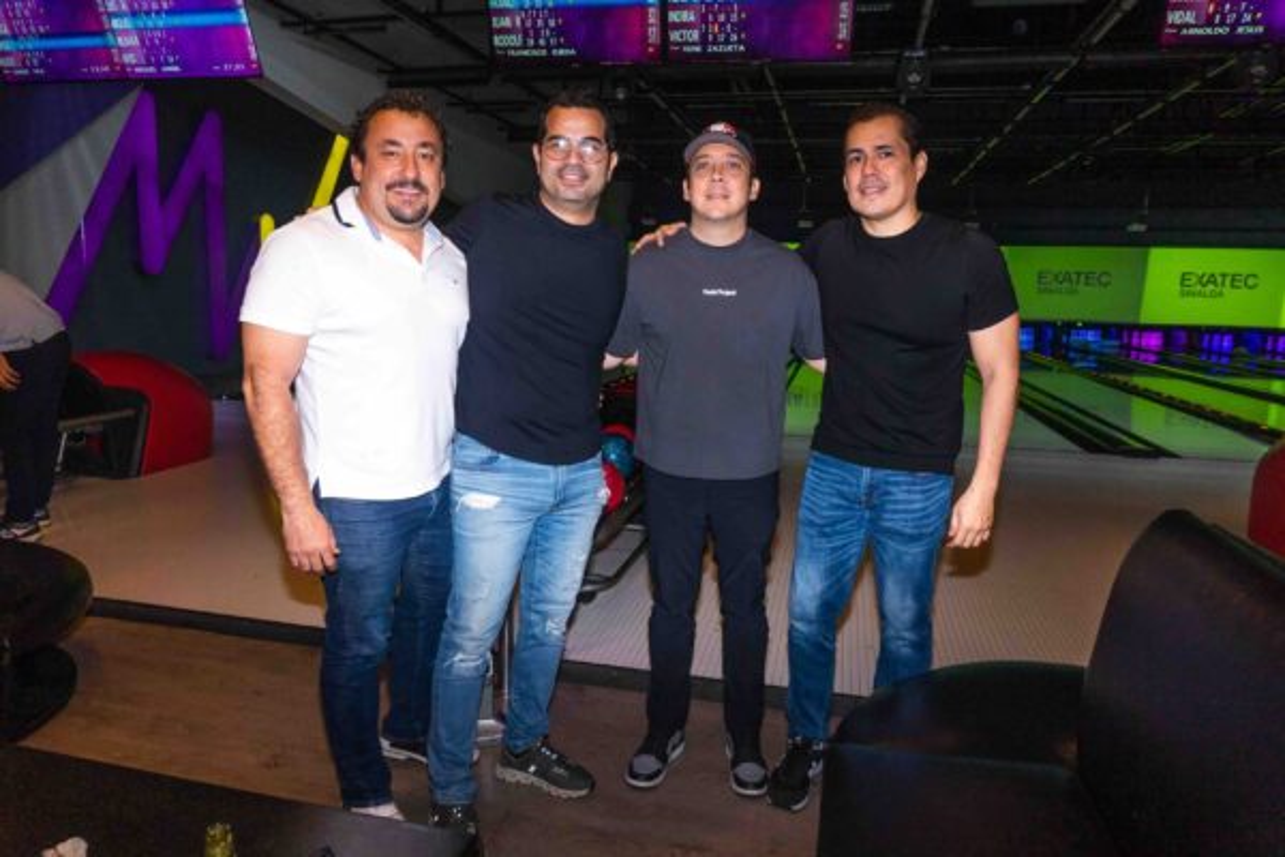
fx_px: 857
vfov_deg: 53.1
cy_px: 428
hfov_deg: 73.7
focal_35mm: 24
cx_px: 642
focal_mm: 16
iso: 500
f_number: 5.6
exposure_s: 1/200
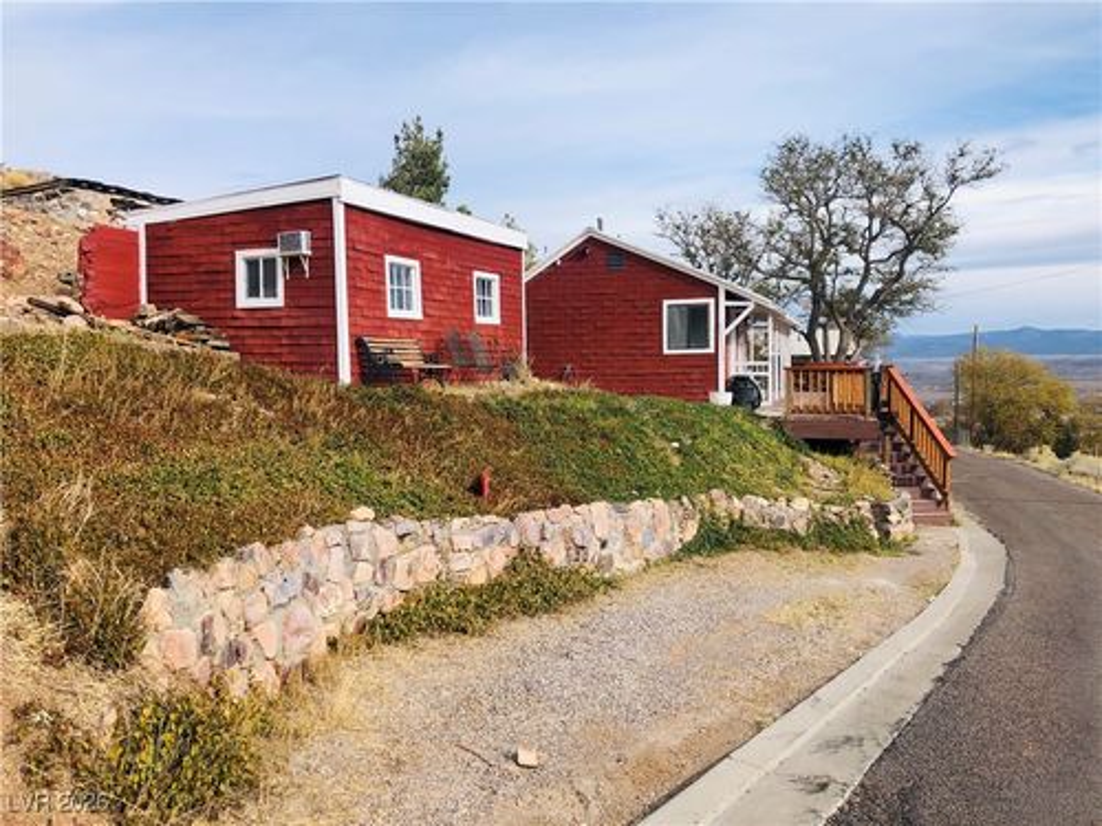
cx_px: 551
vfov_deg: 49.7
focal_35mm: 28
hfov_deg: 63.4
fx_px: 891
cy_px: 413
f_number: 1.8
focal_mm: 3.99
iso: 20
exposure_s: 1/2088
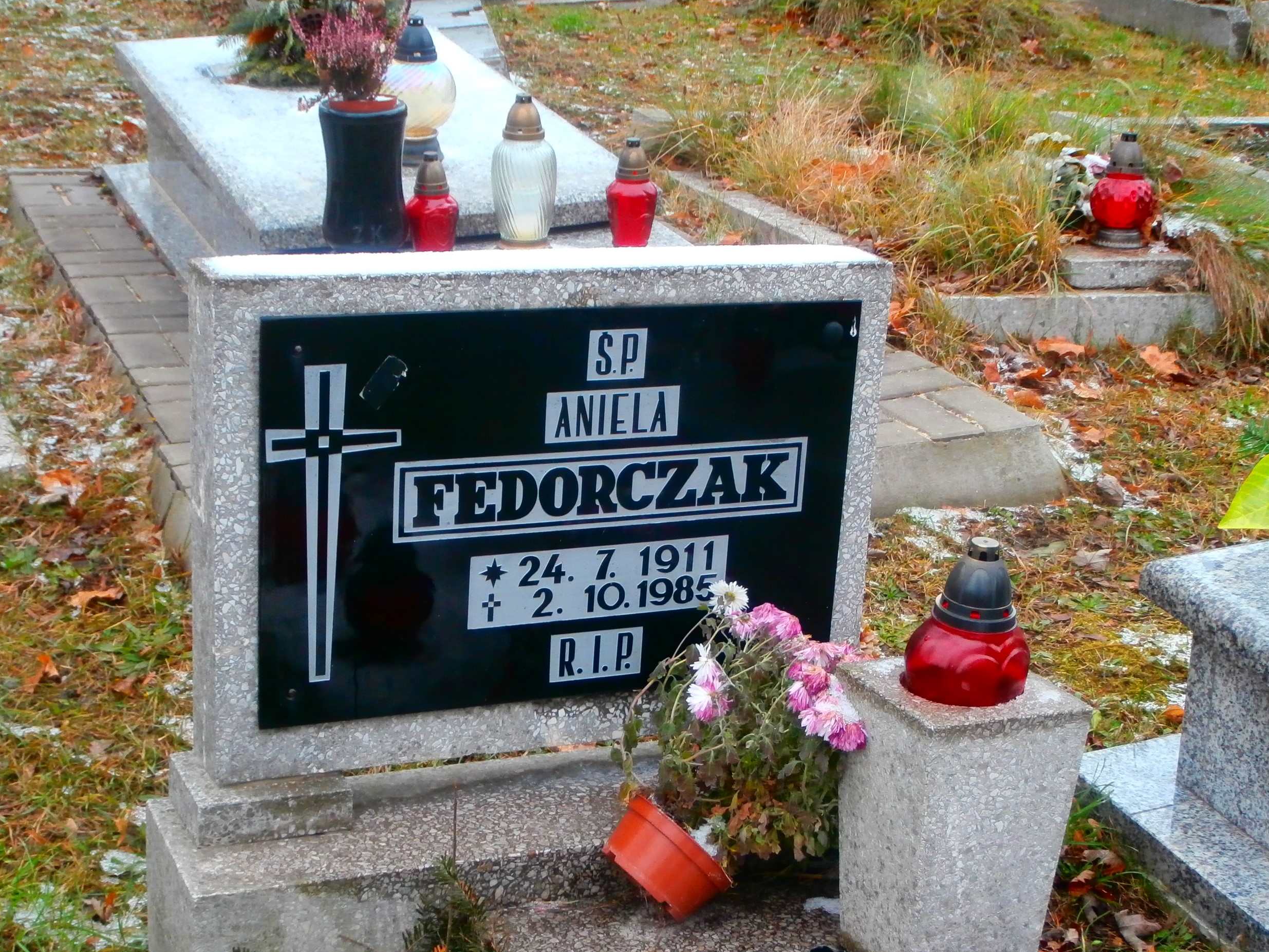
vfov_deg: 25.6
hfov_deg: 33.8
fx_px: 2089
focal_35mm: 57
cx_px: 589
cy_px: 516
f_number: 4.2
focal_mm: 8.29
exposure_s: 1/80
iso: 200
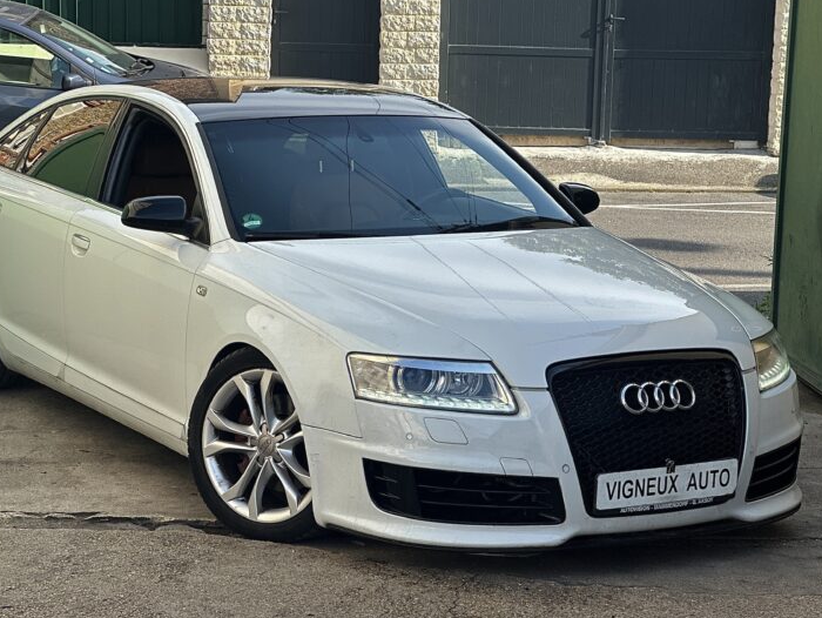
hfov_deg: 22.2
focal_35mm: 88
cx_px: 366
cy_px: 300
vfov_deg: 16.8
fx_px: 2091
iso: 32
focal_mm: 9
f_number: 2.8
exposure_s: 1/374
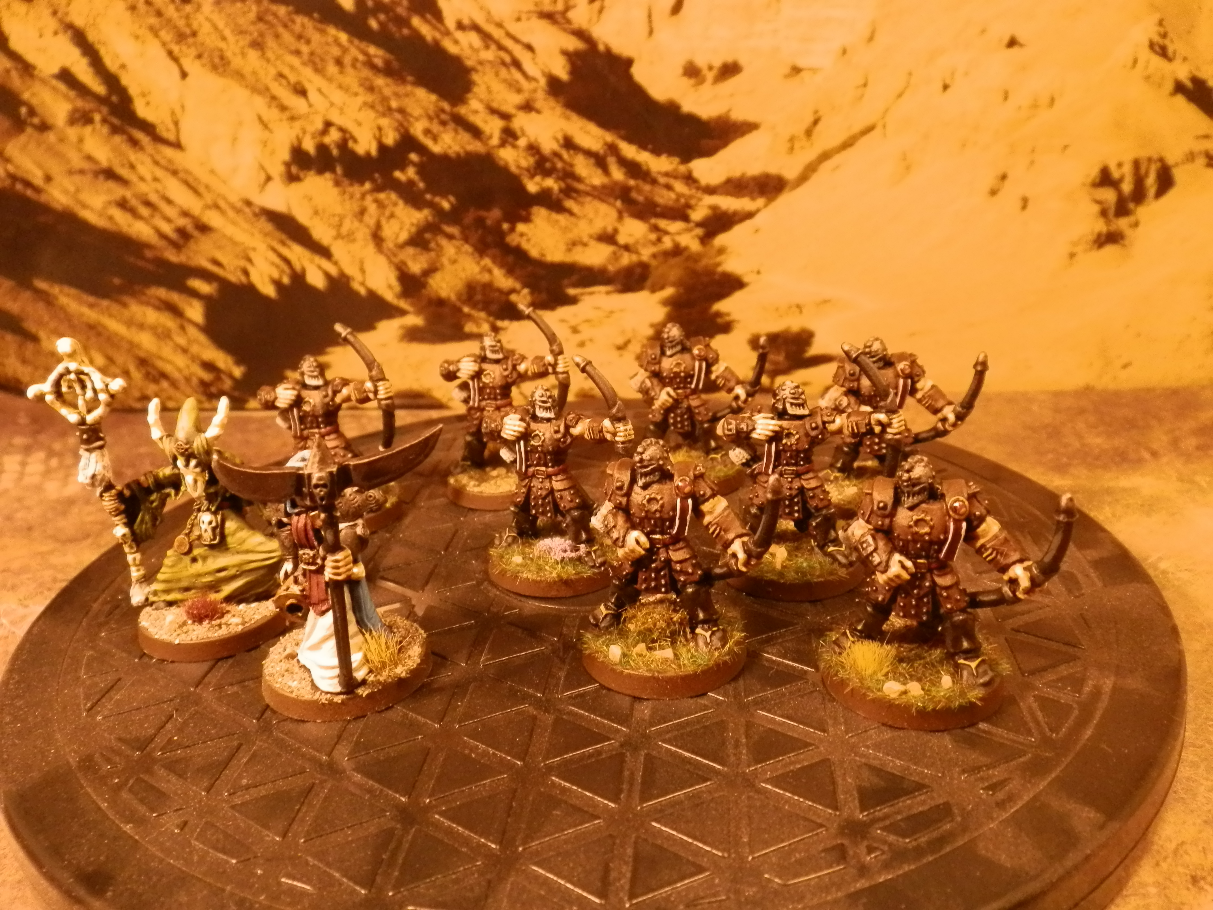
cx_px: 606
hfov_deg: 63.4
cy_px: 455
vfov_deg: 49.7
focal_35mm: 28
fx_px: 981
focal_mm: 5
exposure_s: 1/80
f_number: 3.1
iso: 400
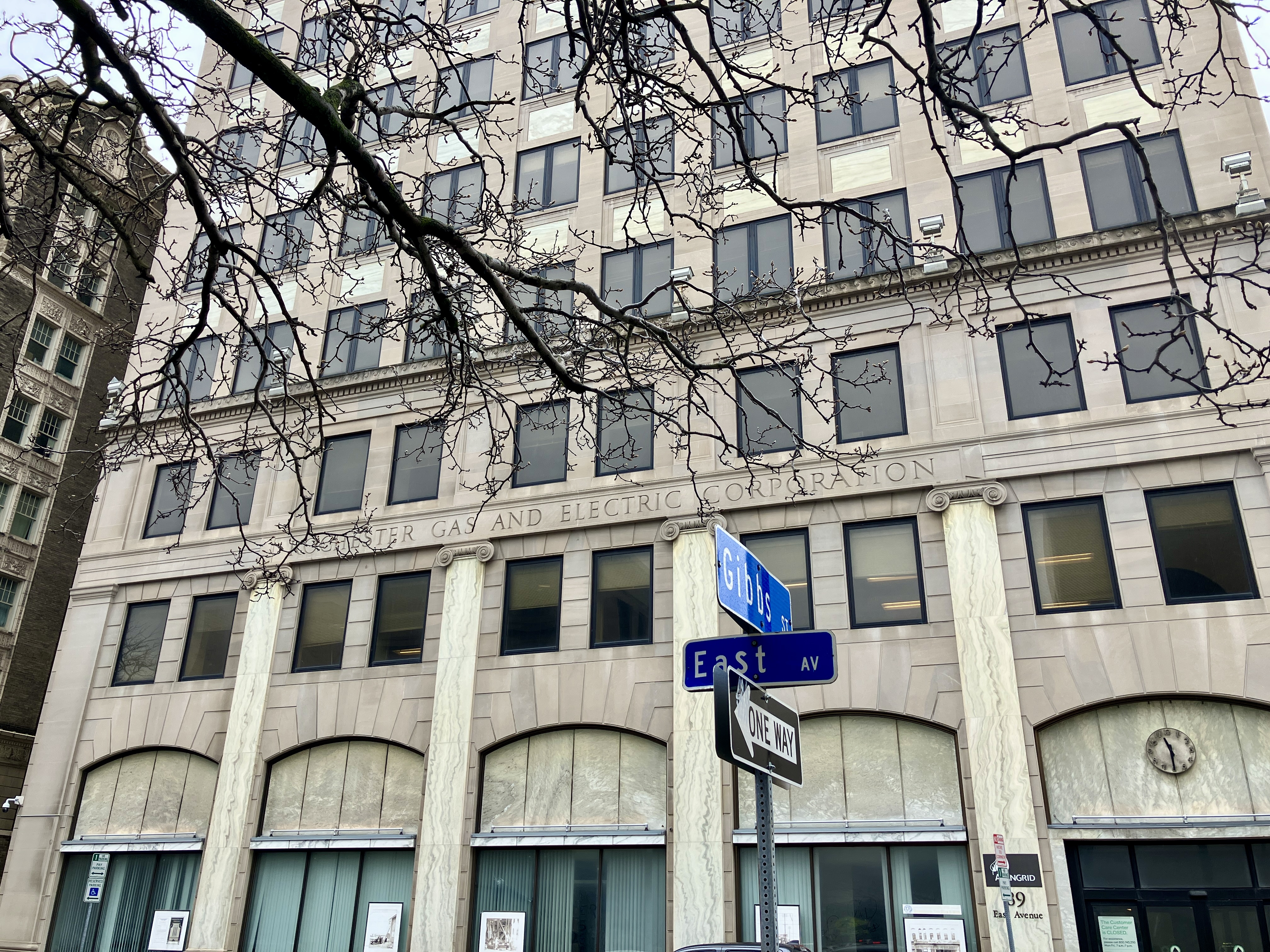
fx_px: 1027
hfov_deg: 63.4
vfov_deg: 49.7
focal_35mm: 28
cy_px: 476
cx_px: 635
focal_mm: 3.99
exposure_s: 1/333
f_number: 1.8
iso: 32
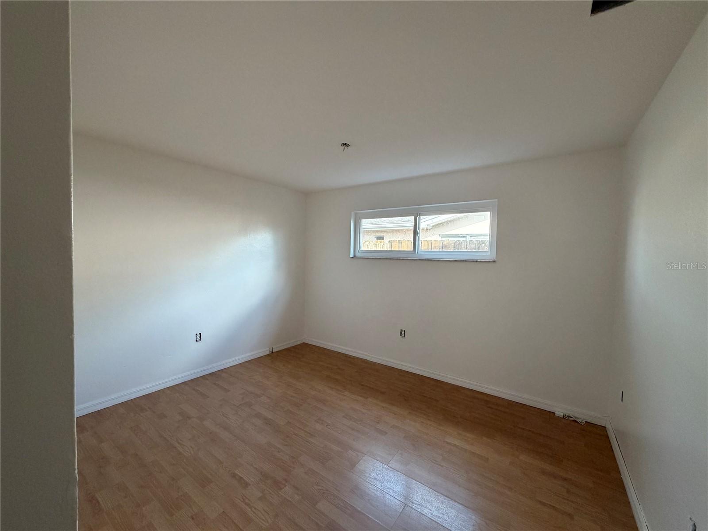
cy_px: 266
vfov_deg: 85.7
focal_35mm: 14
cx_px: 354
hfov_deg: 102.1
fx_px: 286
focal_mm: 2.22
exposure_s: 1/120
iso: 320
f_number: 2.2
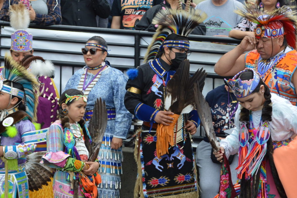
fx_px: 1079
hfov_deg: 15.7
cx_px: 108
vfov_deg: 10.5
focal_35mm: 131
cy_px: 97
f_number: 5
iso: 400
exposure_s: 1/1000
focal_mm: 55
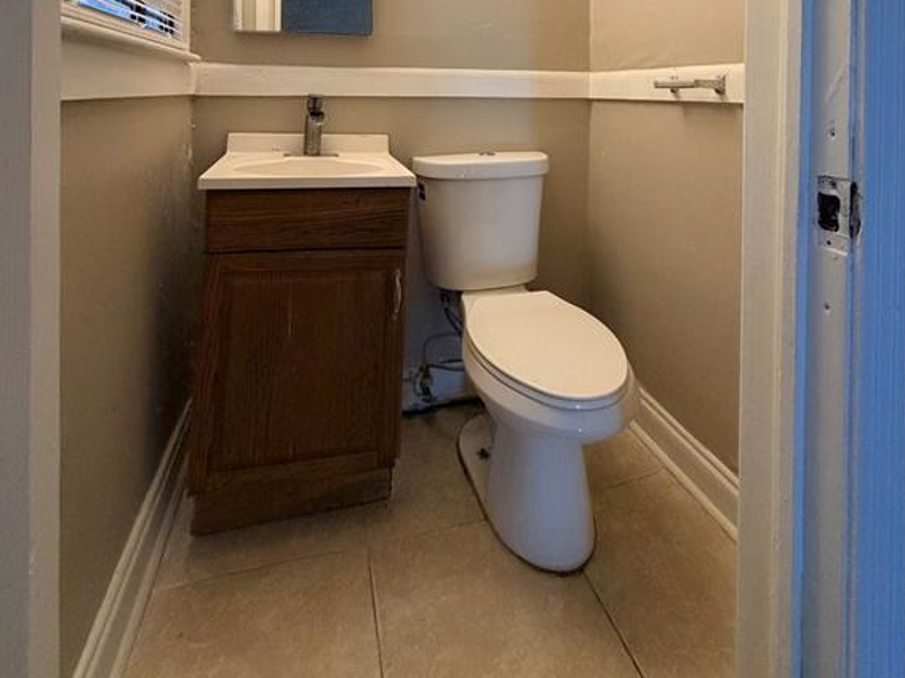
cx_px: 451
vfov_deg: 60.3
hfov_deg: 84.7
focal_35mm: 19
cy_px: 93
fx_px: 497
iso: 250
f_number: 2.2
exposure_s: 1/120
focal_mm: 2.22
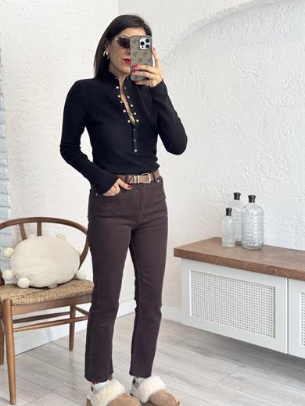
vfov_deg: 39.7
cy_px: 203
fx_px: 564
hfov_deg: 30.3
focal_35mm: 48
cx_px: 152
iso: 80
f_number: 1.78
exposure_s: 1/121
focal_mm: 6.76
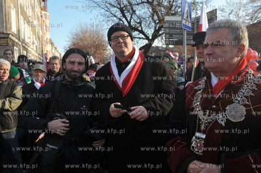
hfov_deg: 58.8
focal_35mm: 32
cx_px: 130
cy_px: 86
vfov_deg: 41.0
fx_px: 232
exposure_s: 1/500
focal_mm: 32
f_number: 5.6
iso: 400
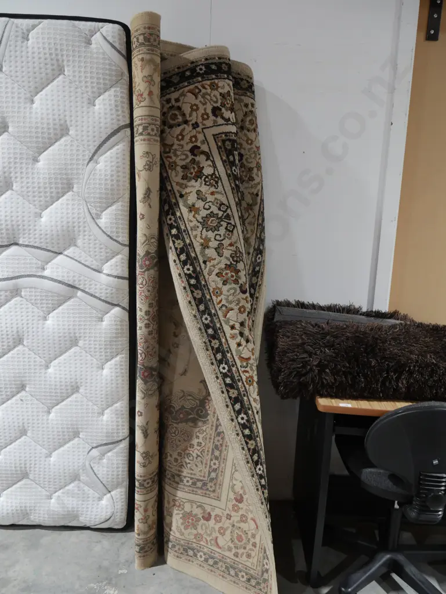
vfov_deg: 63.4
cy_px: 297
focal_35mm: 28
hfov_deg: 49.8
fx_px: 481
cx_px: 223
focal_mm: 14
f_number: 4.5
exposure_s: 1/60
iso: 800
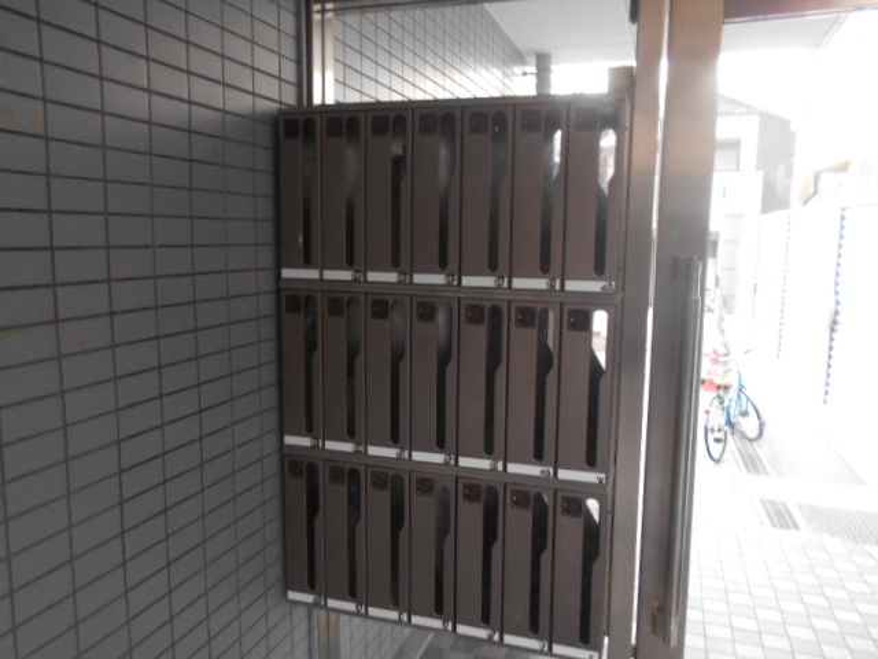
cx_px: 439
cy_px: 330
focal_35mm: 26
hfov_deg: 67.3
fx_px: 659
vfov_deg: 53.1
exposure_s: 1/30
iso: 200
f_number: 3.2
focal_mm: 4.6
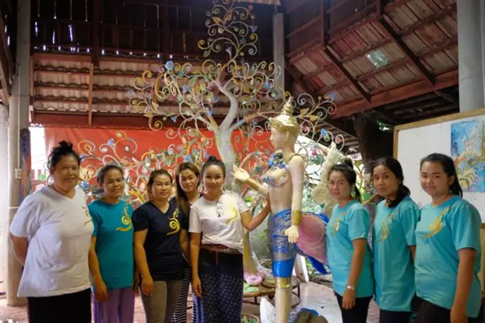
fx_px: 471
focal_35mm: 35
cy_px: 162
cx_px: 242
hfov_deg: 54.4
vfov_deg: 37.9
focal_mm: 23
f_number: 1.4
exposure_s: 1/500
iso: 3200
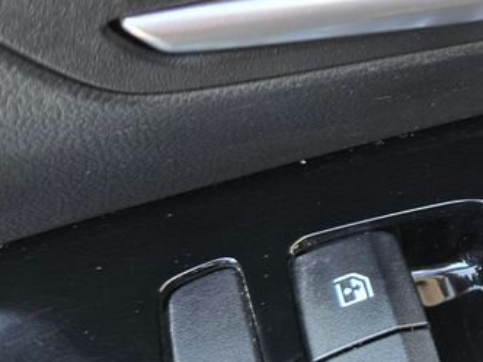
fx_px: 991
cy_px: 185
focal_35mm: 71
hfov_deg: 24.5
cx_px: 599
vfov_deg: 20.7
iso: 125
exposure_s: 1/100
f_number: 1.7
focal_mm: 6.3
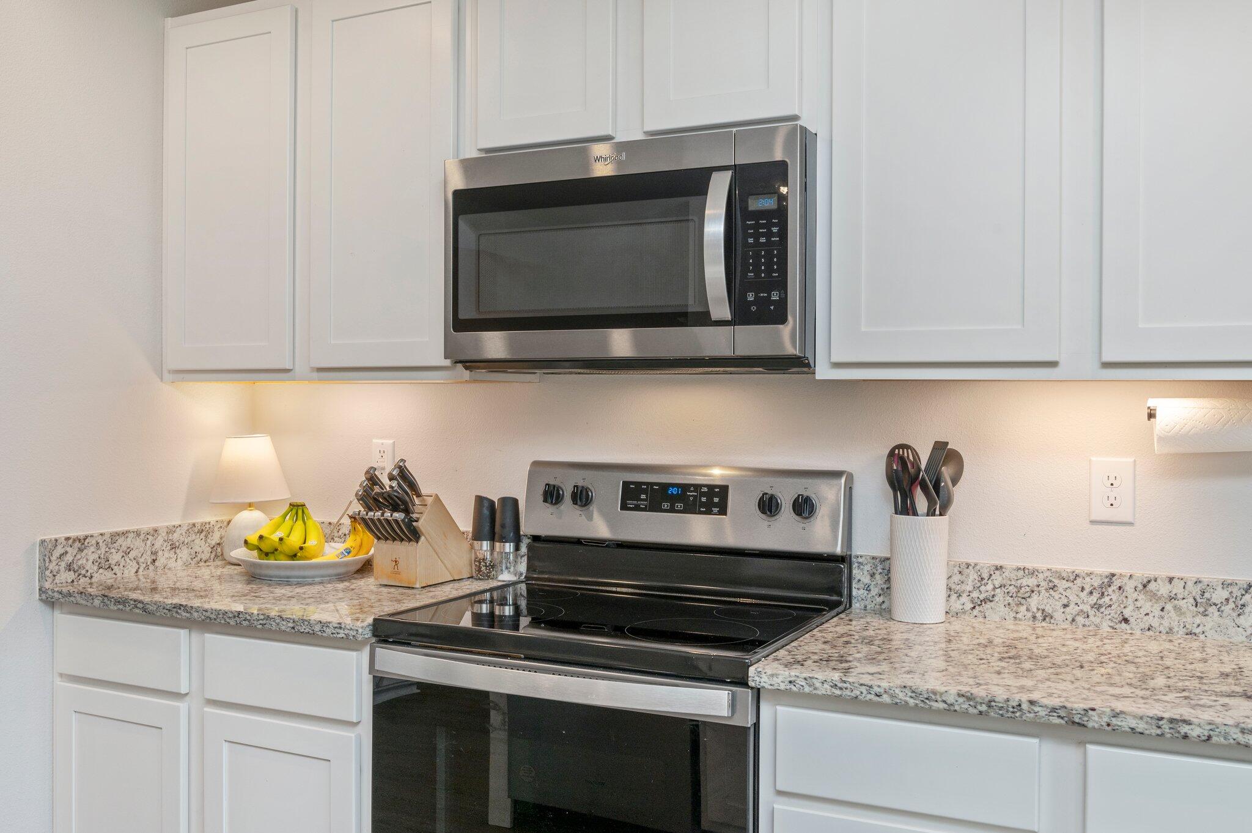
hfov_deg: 62.0
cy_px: 416
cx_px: 626
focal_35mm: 30
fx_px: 1042
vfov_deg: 43.5
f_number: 9
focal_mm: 30
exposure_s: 1/40
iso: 400
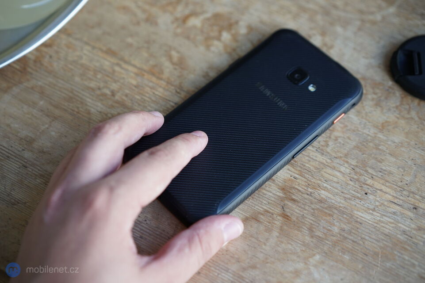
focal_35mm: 55
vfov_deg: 24.6
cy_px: 142
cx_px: 212
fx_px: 649
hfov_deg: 36.3
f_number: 3.2
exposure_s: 1/125
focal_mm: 55
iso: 250
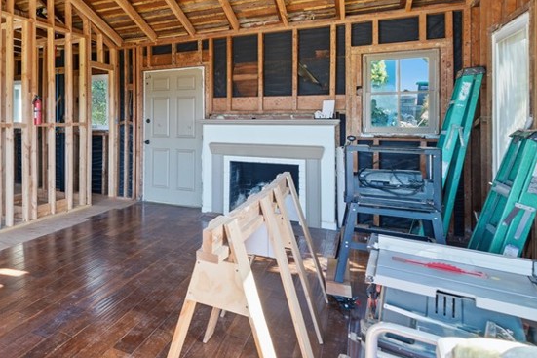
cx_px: 62
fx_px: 388
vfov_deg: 48.5
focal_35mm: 26
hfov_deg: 59.9
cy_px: 113
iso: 400
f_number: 7.1
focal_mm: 14
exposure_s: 1/160
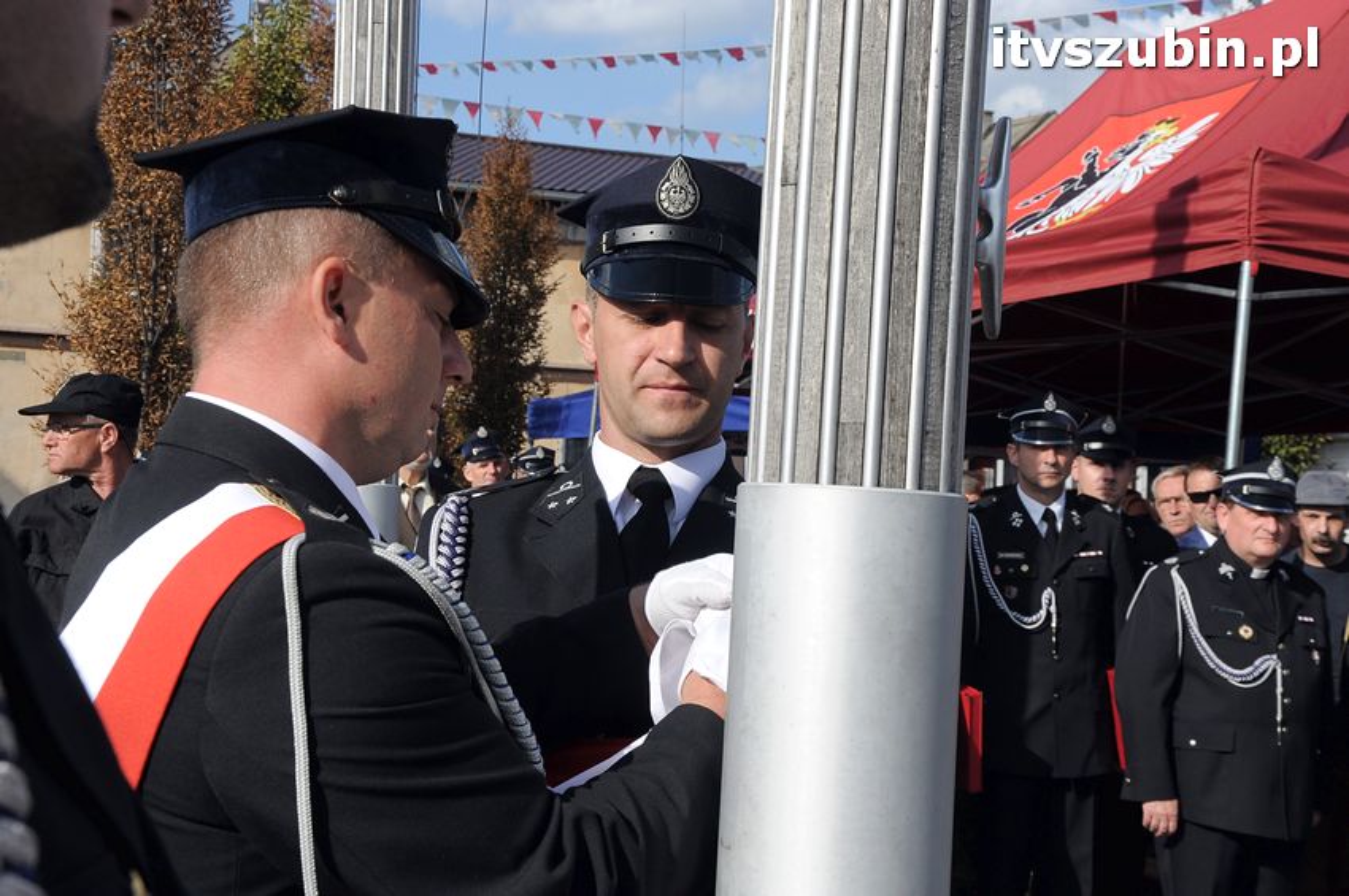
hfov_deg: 33.4
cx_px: 674
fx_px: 2246
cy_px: 448
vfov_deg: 22.6
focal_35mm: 60
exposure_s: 1/500
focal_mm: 40
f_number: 11
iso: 400
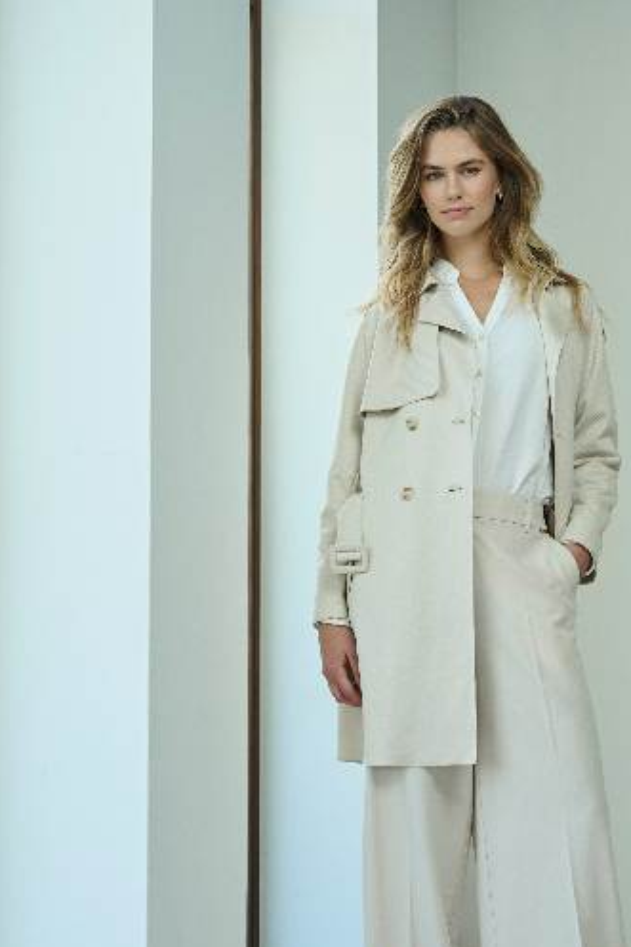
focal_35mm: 62
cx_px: 438
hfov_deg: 21.8
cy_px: 635
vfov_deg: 32.1
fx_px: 1631
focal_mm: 44
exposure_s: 1/200
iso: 500
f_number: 4
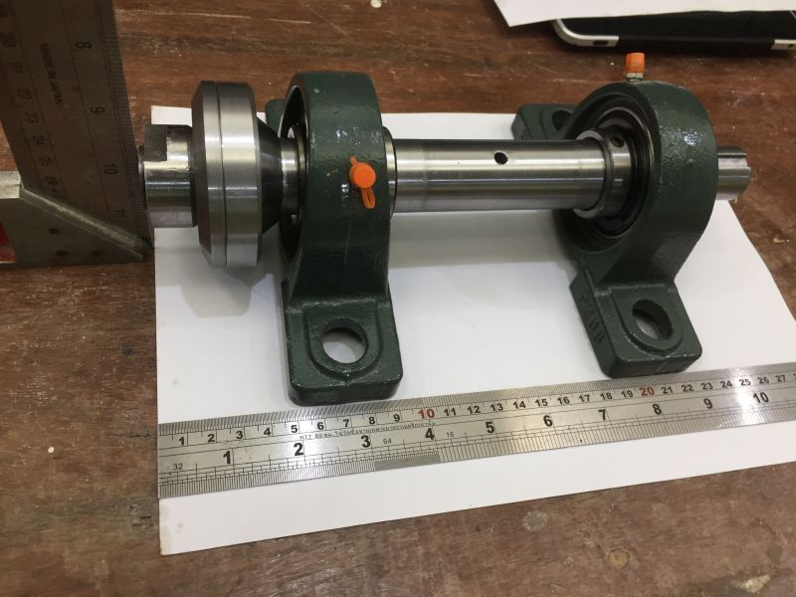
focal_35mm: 29
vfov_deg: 48.2
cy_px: 298
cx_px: 398
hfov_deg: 61.7
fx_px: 667
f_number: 2.2
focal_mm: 4.15
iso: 80
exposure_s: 1/33
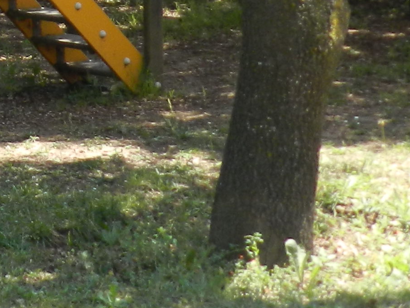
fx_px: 1990
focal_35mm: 168
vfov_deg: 8.5
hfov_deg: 10.8
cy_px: -258
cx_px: -381
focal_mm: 6.7
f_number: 4
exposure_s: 1/250
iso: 160
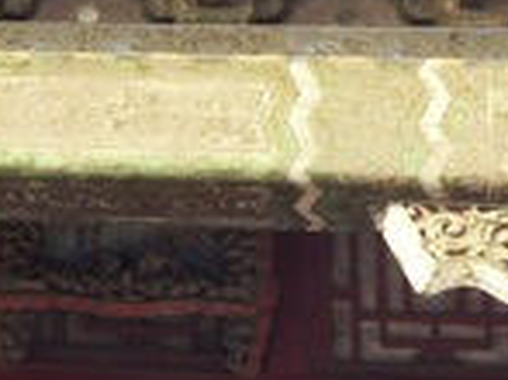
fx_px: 1716
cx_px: 352
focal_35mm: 117
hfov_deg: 16.8
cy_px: 114
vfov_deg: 12.6
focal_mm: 6.6
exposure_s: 1/60
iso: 100
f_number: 3.5
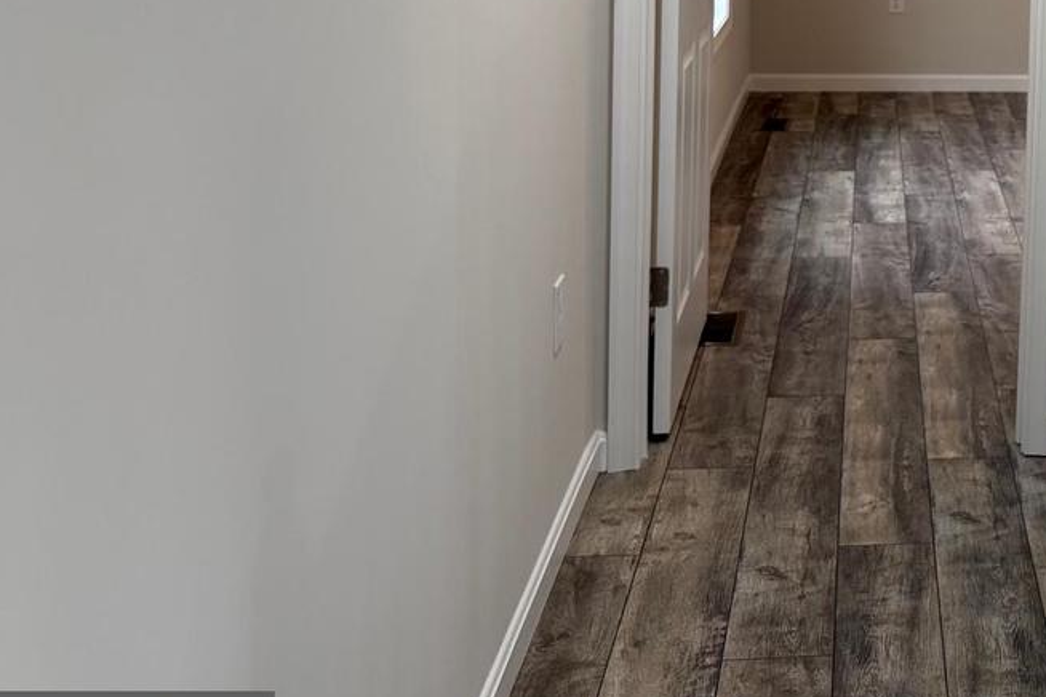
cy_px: -80
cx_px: 1145
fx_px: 1598
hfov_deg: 32.1
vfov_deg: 23.1
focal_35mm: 55
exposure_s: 1/120
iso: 100
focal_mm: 6.76
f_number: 1.78
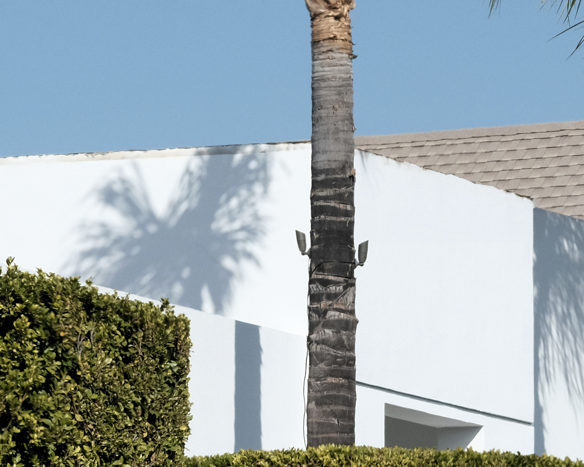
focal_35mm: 626
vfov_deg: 2.5
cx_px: 433
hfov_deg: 3.1
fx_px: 10820
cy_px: 478
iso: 800
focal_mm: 137.7
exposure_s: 1/1600
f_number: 8
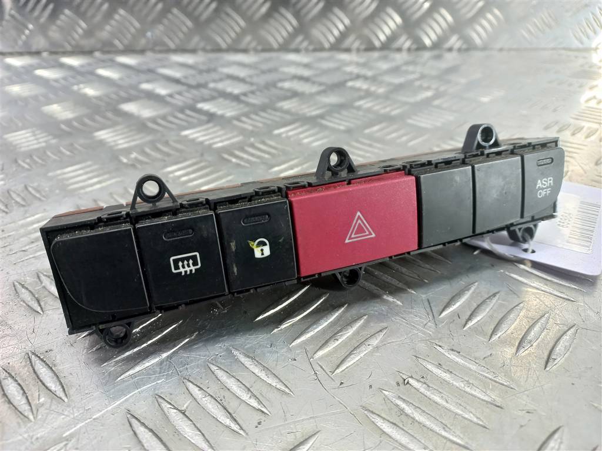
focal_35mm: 25
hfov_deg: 69.4
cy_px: 226
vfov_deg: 54.9
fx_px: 435
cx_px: 301
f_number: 1.8
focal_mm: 4.6
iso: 125
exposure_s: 1/50
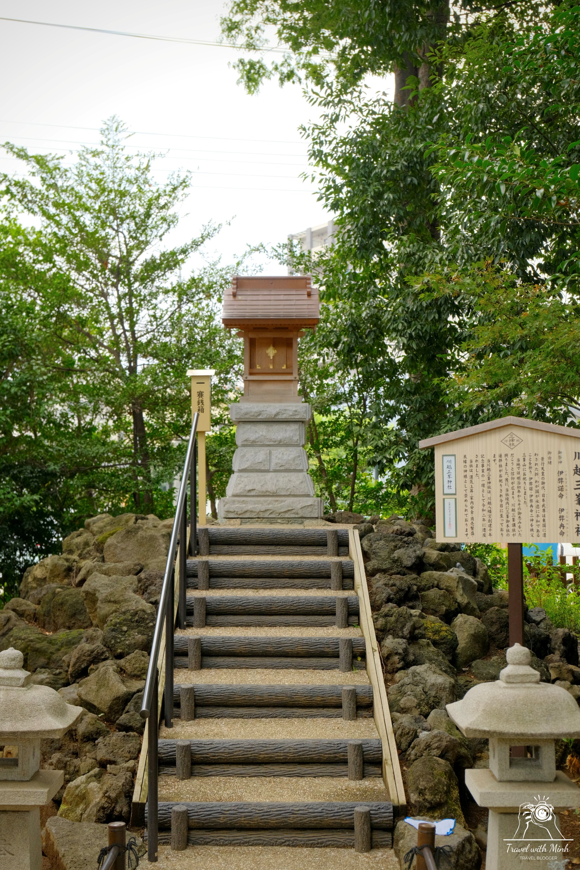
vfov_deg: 41.1
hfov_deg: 28.1
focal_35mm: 48
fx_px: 1160
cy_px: 435
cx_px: 290
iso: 800
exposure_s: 1/350
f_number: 5
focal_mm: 32
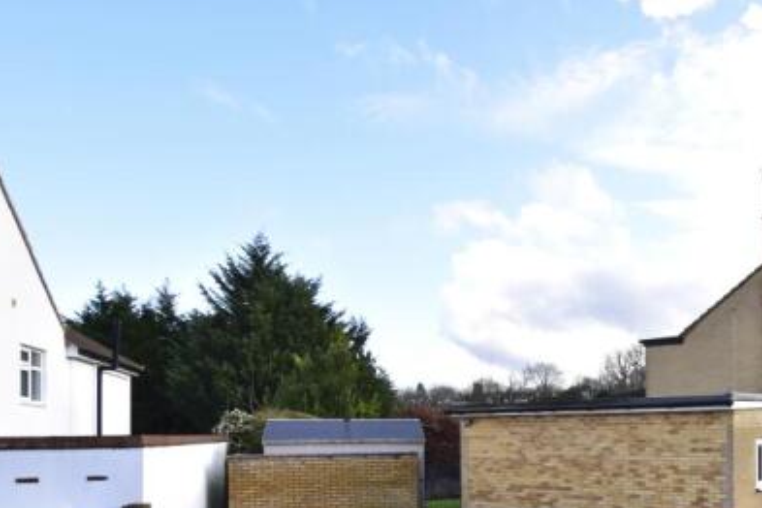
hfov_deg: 56.6
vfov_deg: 41.3
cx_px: 629
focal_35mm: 30
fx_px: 635
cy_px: 422
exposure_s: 1/320
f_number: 8
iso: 640
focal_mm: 12
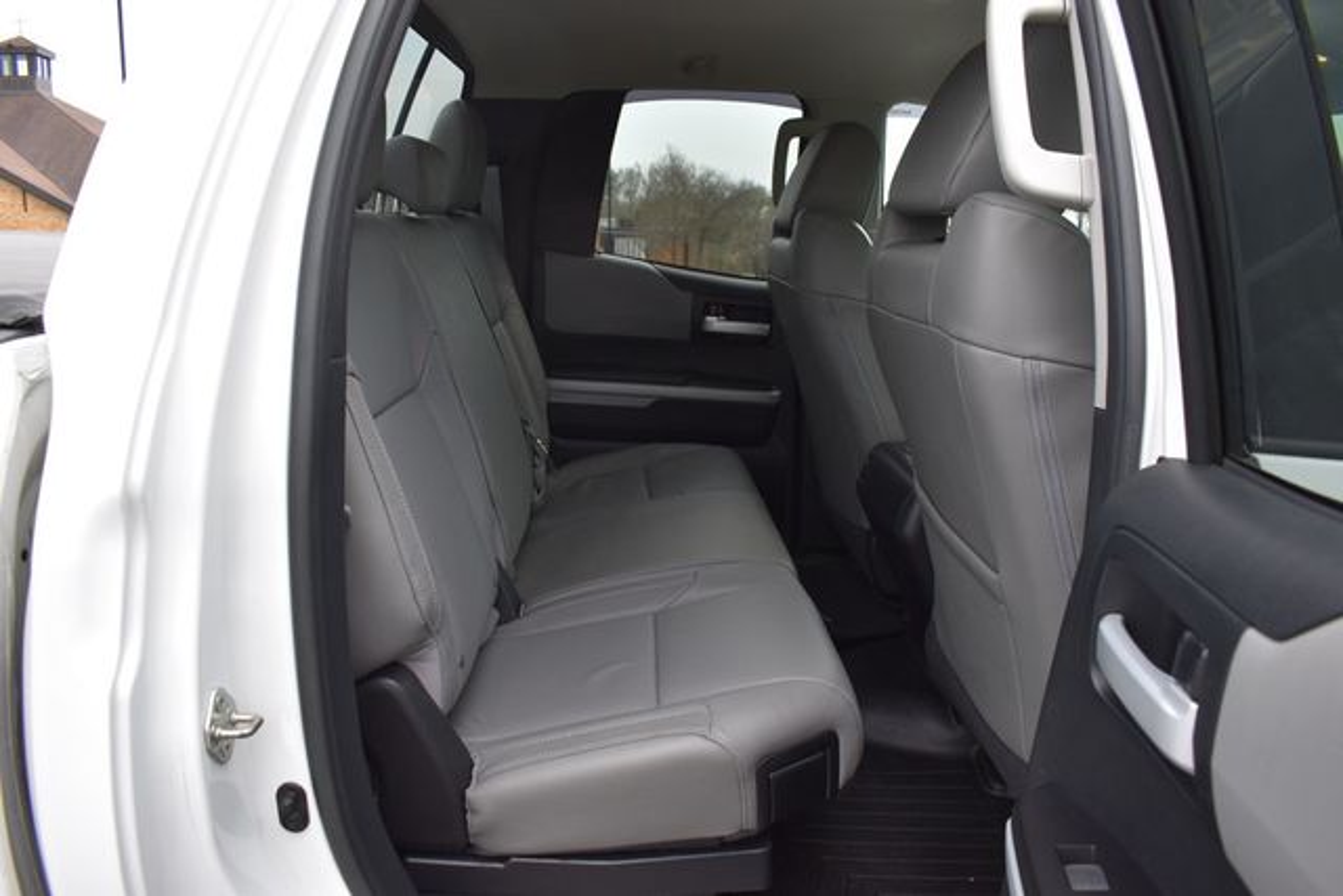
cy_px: 448
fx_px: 1007
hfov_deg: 67.4
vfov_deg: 48.0
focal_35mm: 27
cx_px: 672
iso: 320
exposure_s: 1/250
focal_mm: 18
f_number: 5.6
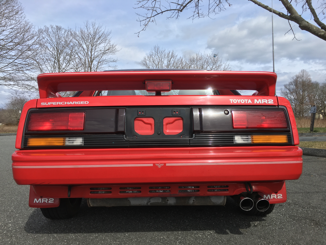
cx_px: 163
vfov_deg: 48.2
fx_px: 273
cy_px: 122
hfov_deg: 61.7
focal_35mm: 29
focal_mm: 4.15
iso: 25
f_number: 2.2
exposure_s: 1/1709
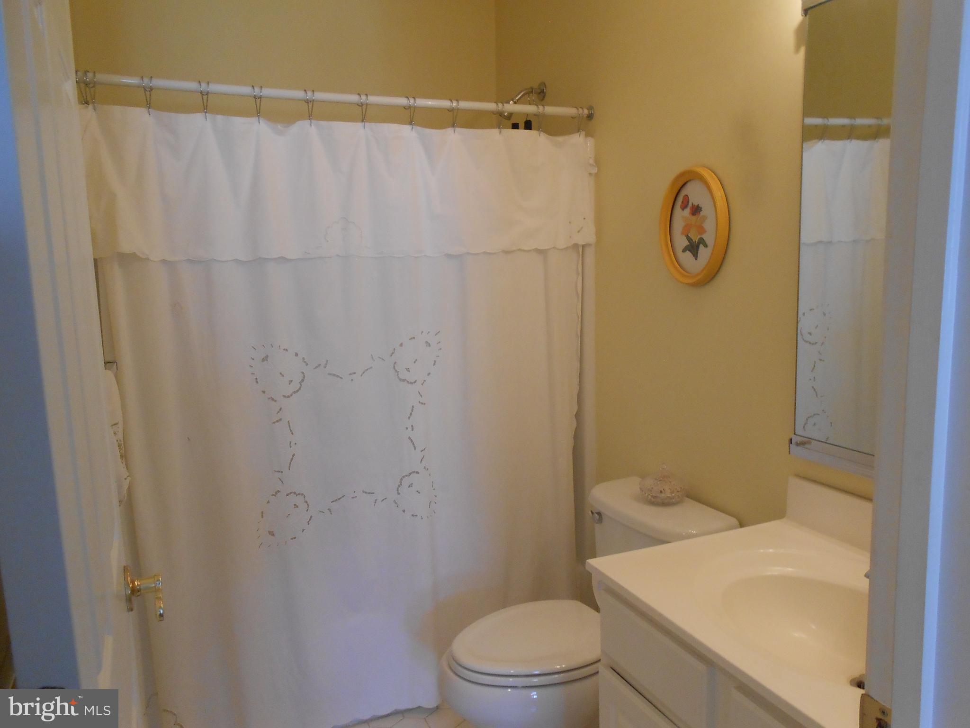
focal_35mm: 26
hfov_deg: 67.3
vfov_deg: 53.1
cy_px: 364
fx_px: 729
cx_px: 485
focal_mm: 4.6
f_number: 3.5
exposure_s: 1/30
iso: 250
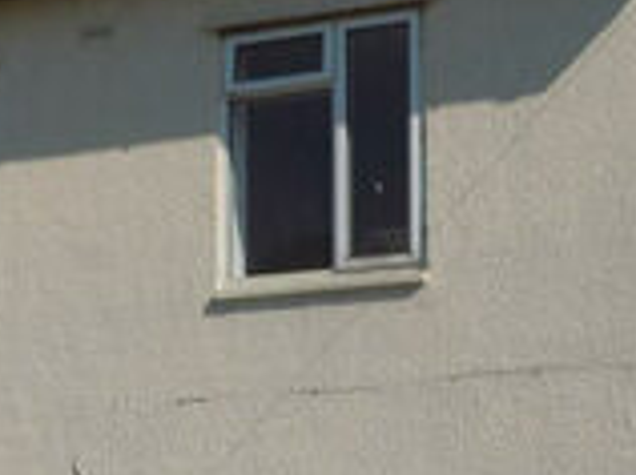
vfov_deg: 13.8
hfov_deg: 19.3
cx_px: 250
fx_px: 1871
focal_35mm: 102
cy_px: 638
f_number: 9.9
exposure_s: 1/250
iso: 80
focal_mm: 4
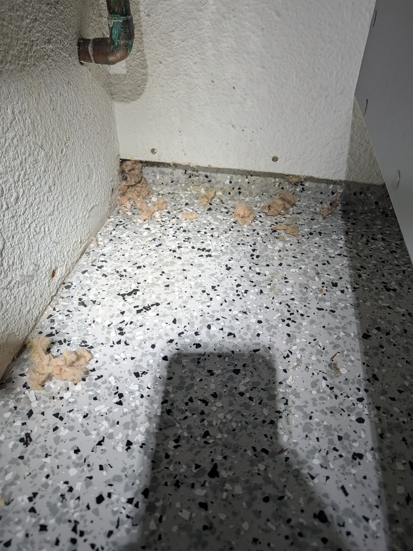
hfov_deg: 56.8
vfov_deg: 71.6
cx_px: 206
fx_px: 382
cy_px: 276
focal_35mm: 24
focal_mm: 6.9
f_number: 1.68
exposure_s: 1/336
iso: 53
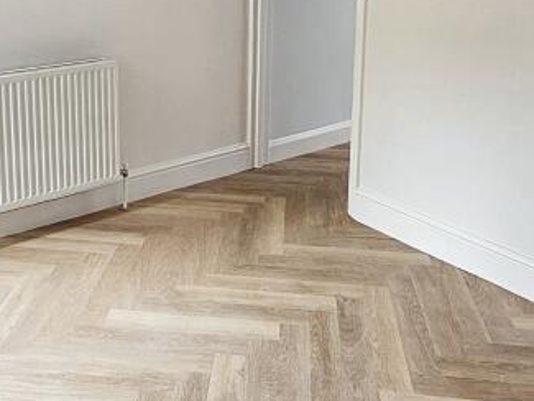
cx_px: 194
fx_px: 633
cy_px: 41
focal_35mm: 41
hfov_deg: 45.3
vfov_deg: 33.3
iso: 64
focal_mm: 2.2
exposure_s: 1/100
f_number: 2.2
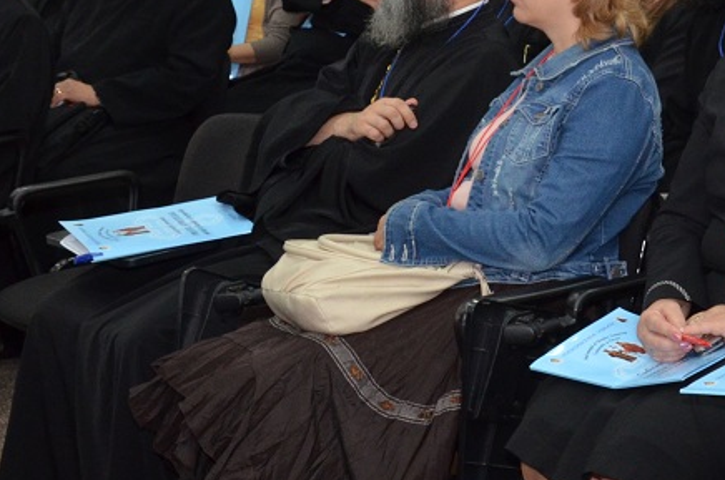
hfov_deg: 15.1
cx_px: 836
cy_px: 164
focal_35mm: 132
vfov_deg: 10.3
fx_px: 2653
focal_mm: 32
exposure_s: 1/60
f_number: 8
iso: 1250
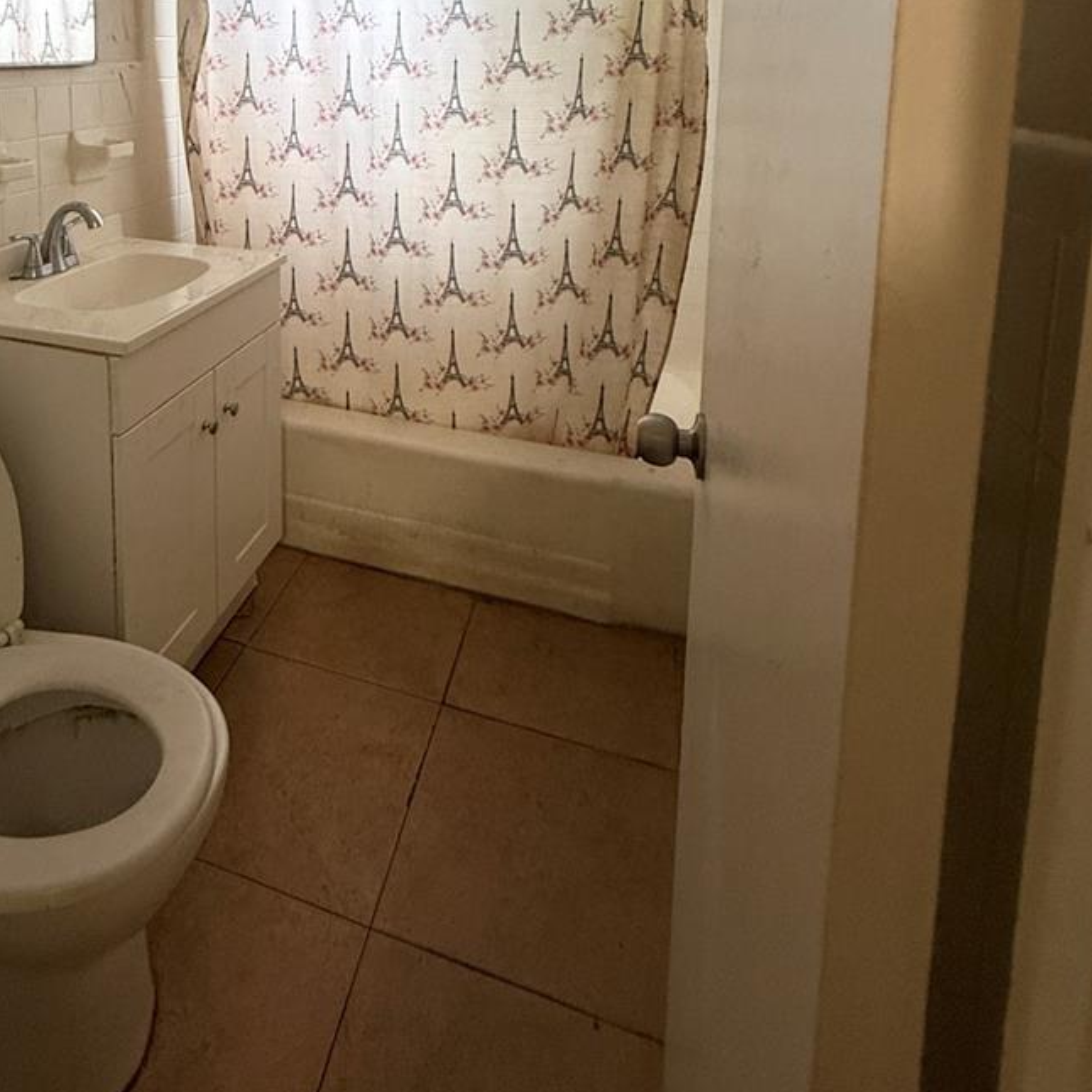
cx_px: 350
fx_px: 821
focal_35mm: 23
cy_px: 144
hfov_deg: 65.2
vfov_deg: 59.0
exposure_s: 1/60
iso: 250
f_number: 2.2
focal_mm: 2.22
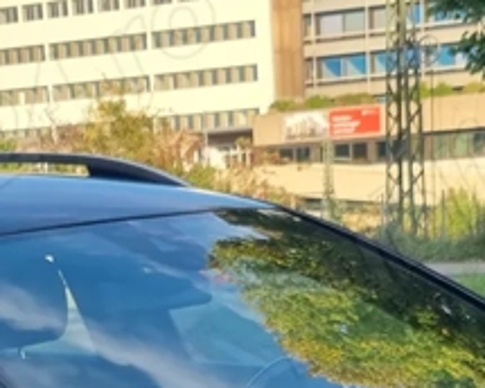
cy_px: 783
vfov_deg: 11.7
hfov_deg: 16.3
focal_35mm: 118
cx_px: 235
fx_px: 1694
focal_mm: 5.4
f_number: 1.8
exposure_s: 1/788
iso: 50
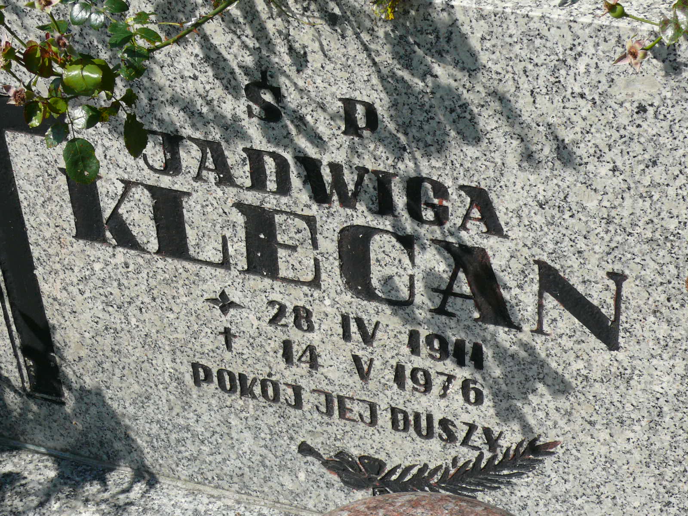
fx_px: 1630
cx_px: 344
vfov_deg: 18.0
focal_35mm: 82
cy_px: 258
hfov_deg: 23.8
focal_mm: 12.1
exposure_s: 1/500
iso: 100
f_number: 5.6
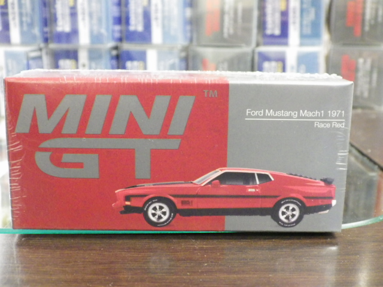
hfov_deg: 38.2
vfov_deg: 29.1
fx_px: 553
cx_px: 192
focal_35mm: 50
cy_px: 144
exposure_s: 1/25
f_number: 3.8
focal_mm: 9
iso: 1600
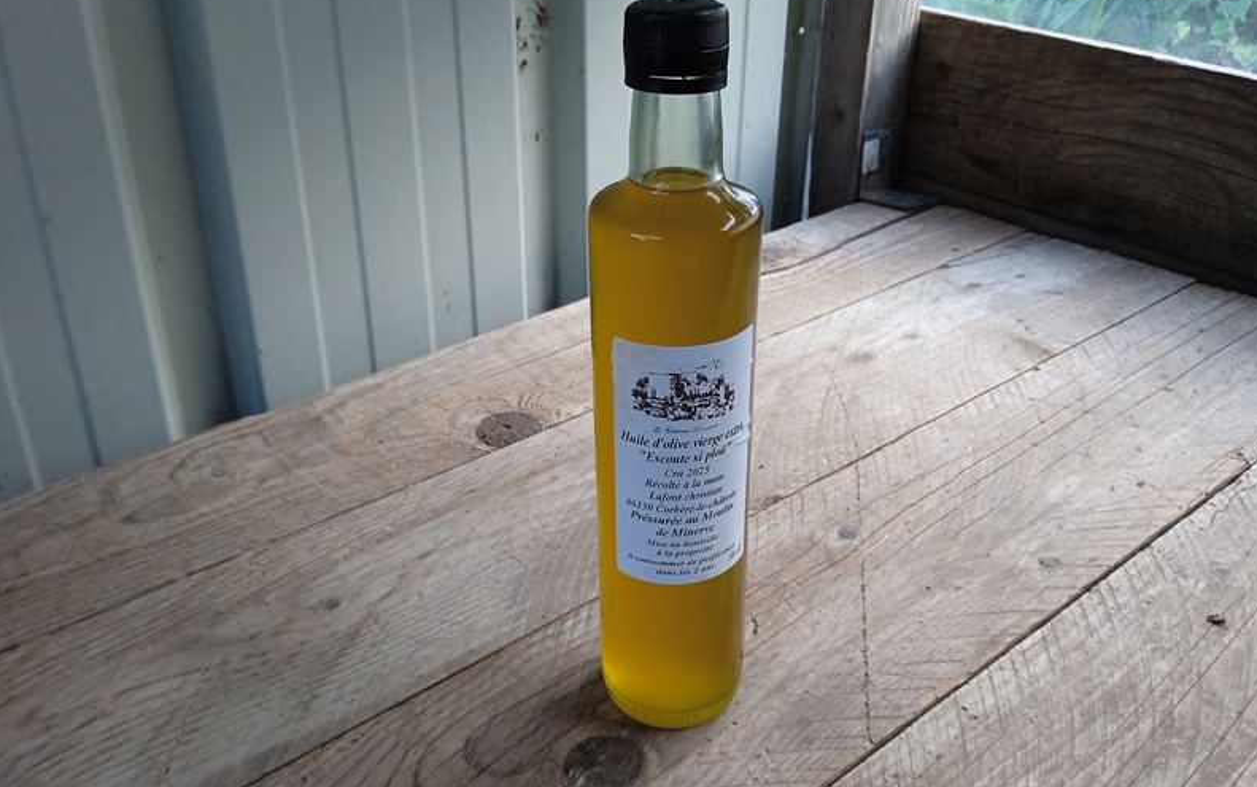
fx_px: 1028
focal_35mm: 30
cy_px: 351
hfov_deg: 62.9
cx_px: 631
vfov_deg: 41.8
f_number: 2.2
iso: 178
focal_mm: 3.43
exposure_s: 1/33.3
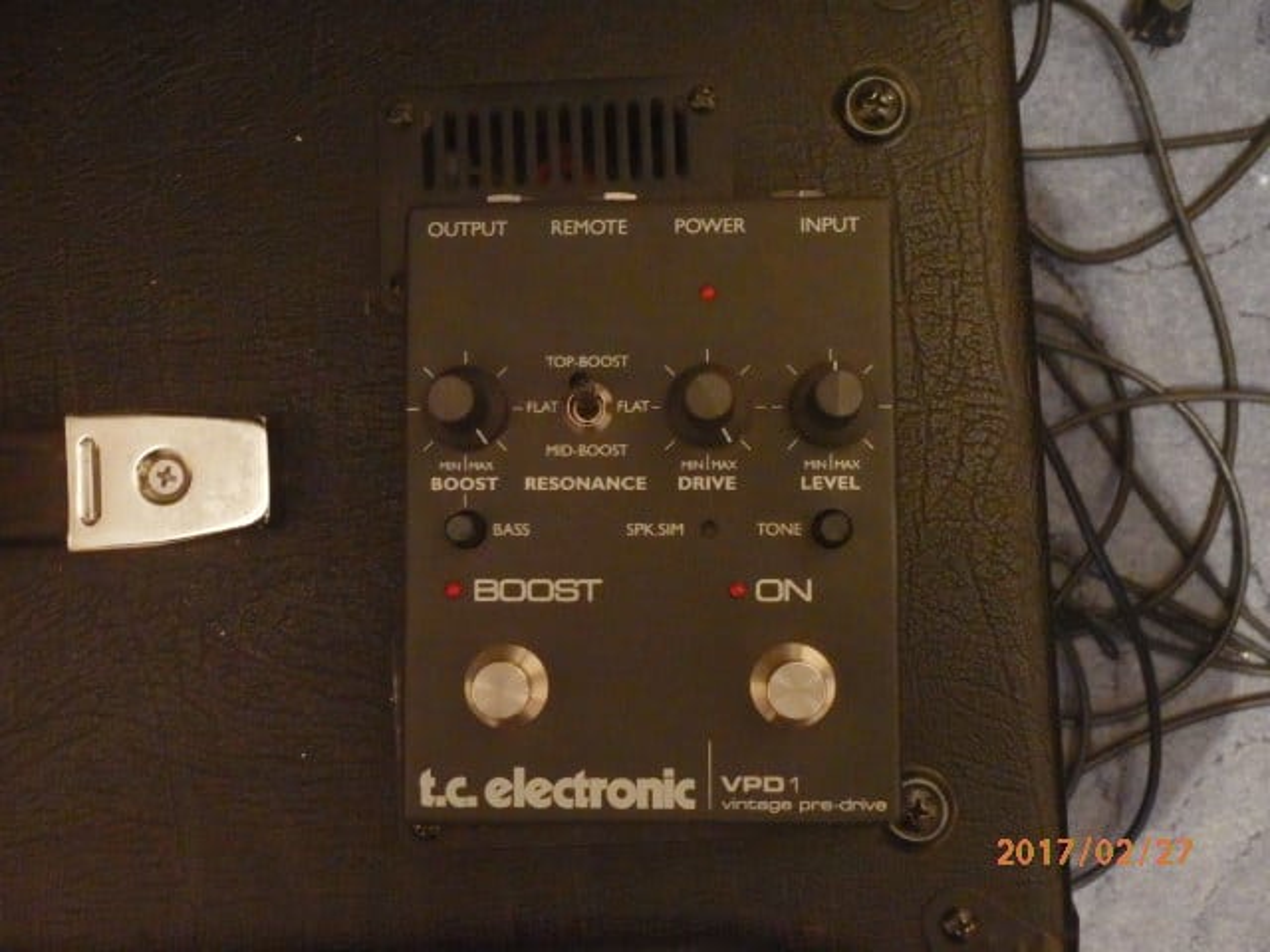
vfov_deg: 36.0
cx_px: 635
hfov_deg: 46.8
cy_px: 476
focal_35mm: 40
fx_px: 1468
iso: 3200
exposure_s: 1/10
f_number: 4.7
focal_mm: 7.3
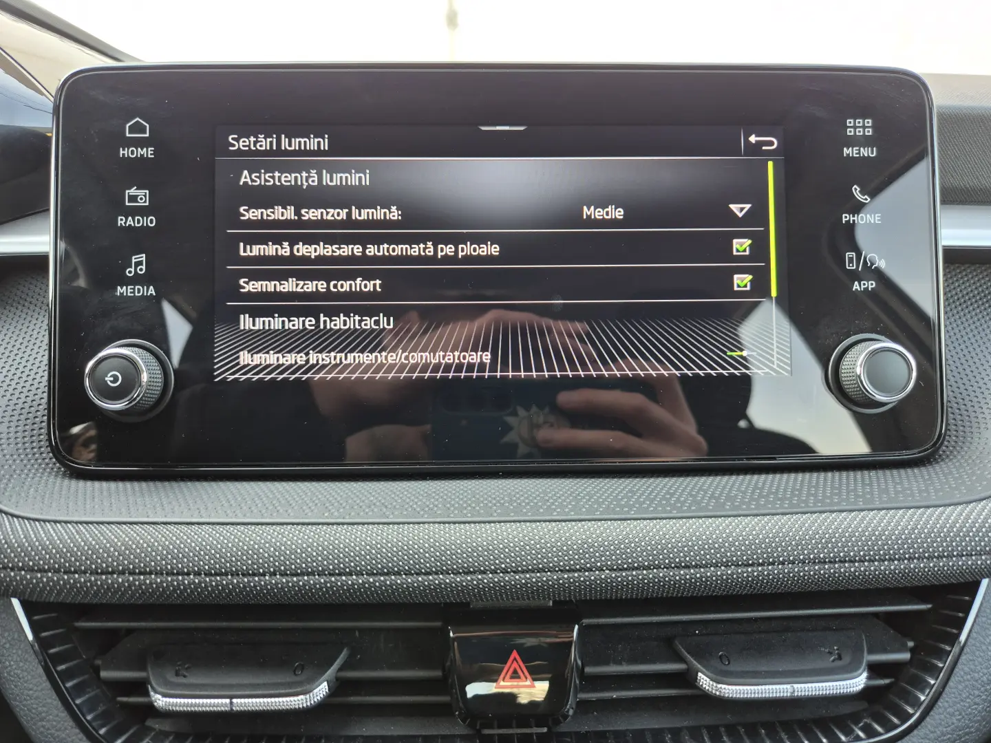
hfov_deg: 73.9
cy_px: 372
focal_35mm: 23
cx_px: 496
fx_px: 658
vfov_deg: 58.9
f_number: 1.8
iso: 160
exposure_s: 1/100
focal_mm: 5.4
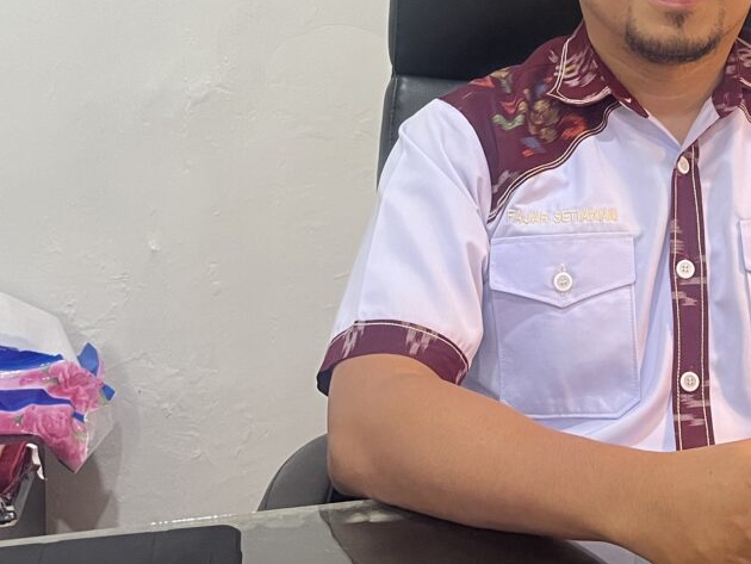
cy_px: 6
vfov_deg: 21.5
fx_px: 1432
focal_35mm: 66
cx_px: 601
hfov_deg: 28.7
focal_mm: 5.1
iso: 320
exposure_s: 1/50
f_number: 1.6
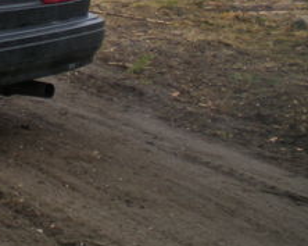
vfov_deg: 13.9
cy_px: -49
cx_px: -133
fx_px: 974
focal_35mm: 107
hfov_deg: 16.6
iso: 50
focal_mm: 6.3
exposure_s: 1/143
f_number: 3.1
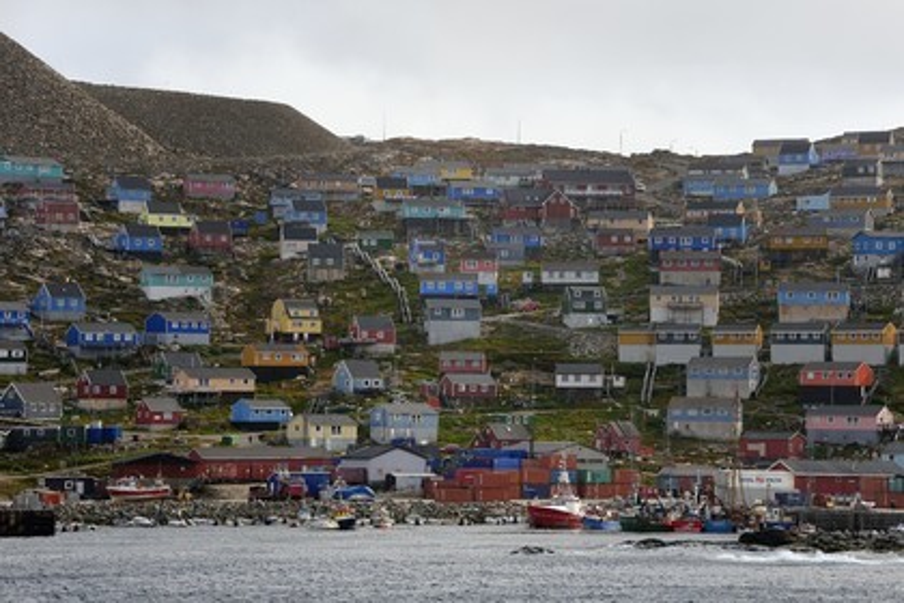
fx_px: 4017
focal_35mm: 160
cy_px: 302
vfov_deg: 8.6
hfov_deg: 12.8
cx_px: 452
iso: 400
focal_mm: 160
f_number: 10
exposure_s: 1/800
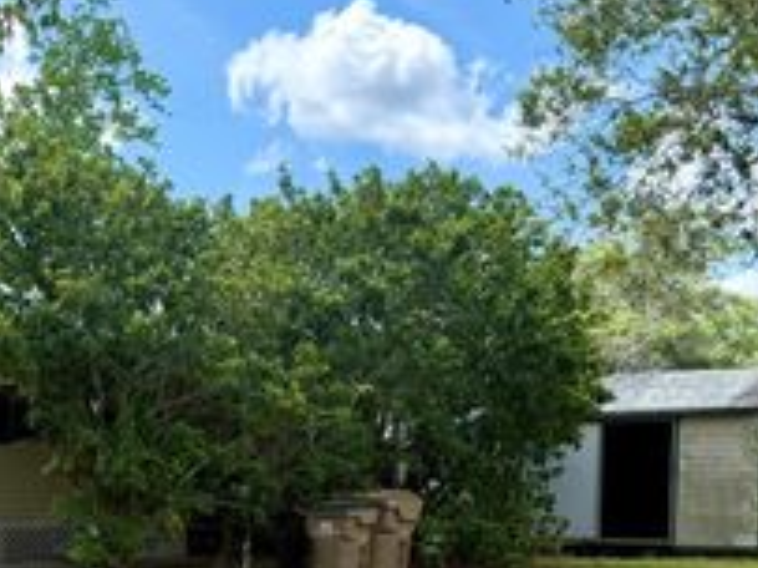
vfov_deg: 24.2
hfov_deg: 31.3
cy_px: 497
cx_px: 90
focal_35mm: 59
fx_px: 1291
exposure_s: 1/1855
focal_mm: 6.76
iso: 100
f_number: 1.78
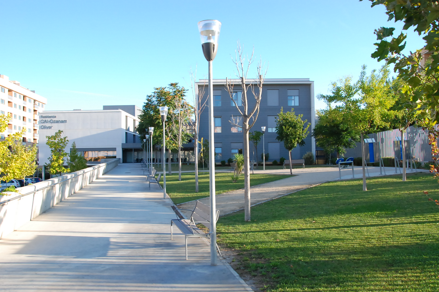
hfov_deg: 57.9
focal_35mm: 33
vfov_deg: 40.5
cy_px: 149
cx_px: 223
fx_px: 396
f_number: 10
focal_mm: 21
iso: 800
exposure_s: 1/400
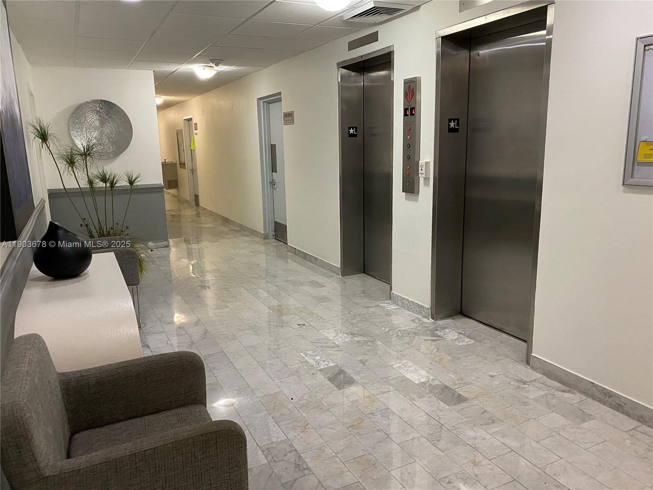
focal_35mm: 26
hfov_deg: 67.3
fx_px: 490
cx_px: 326
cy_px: 245
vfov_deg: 53.1
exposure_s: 1/60
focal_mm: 4.25
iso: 500
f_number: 1.8
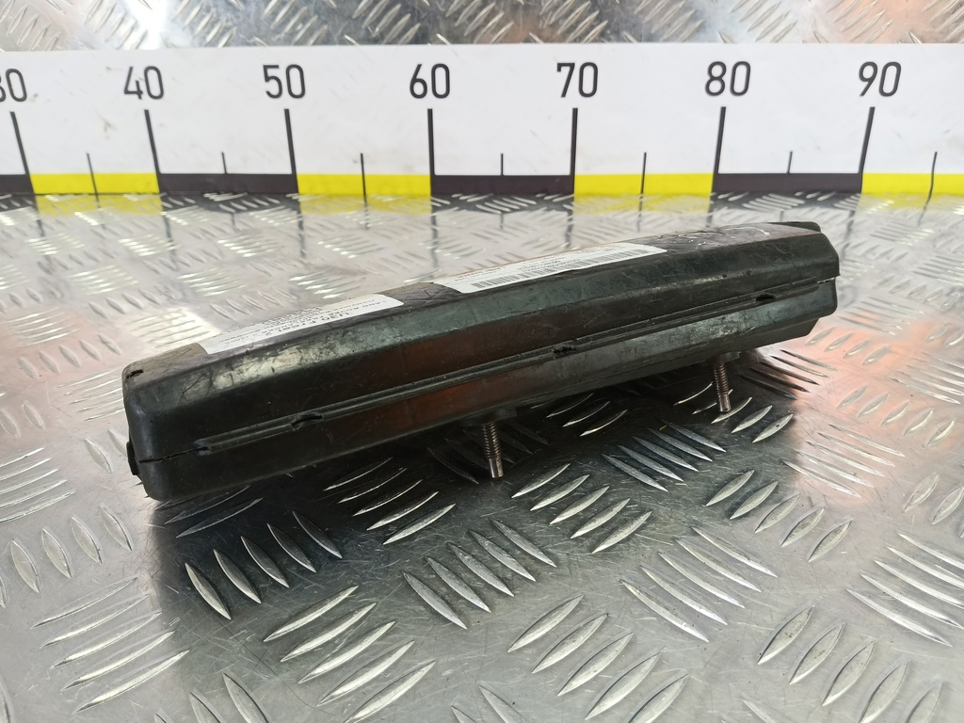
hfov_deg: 73.9
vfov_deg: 58.9
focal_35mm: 23
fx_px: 641
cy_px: 362
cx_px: 482
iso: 133
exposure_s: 1/50
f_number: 1.6
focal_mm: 4.11
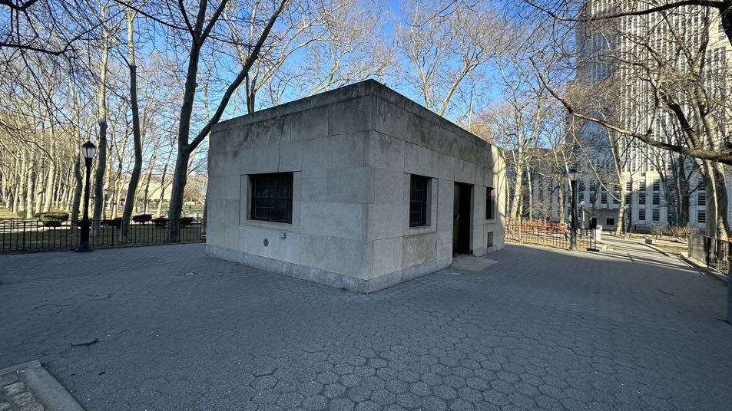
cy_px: 197
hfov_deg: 99.4
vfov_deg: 67.1
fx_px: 311
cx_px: 367
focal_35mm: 16
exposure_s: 1/421
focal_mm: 2.22
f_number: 2.2
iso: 40
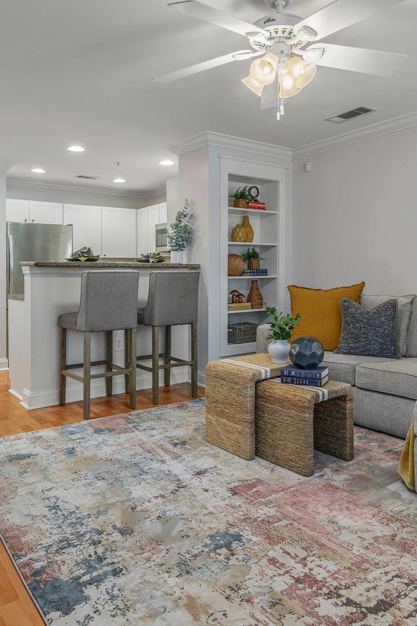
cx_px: 215
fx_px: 434
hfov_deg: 51.3
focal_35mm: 25
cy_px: 315
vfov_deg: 71.5
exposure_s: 1/3
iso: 250
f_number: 7.1
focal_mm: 15
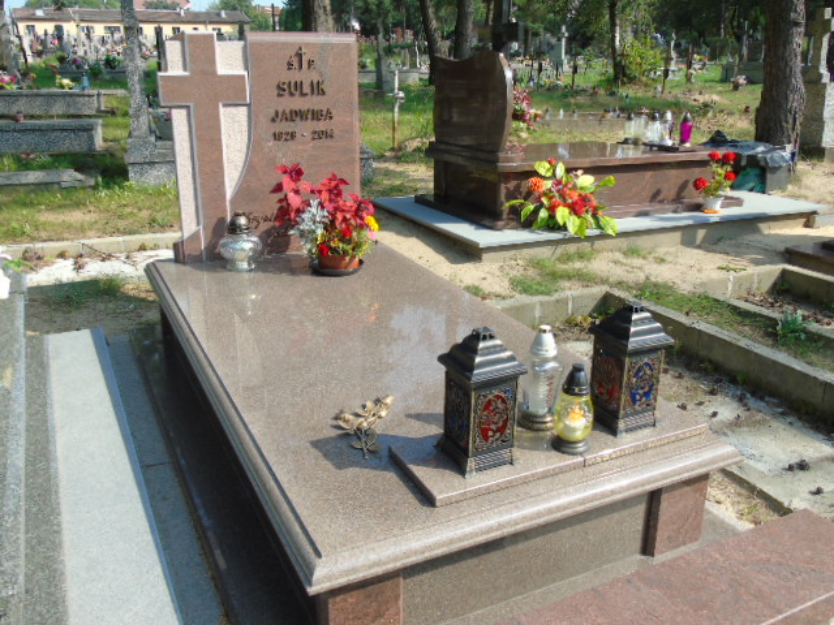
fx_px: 699
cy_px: 312
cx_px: 417
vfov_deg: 48.2
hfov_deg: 61.7
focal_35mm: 29
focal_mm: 5.2
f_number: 3.6
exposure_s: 1/400
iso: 80
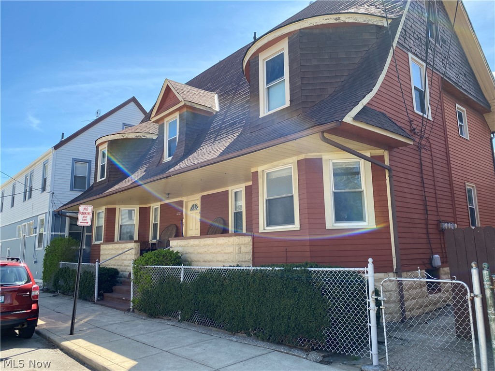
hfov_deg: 67.3
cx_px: 248
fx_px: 372
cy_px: 186
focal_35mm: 26
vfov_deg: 53.1
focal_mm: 4.25
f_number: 1.8
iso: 32
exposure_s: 1/1206
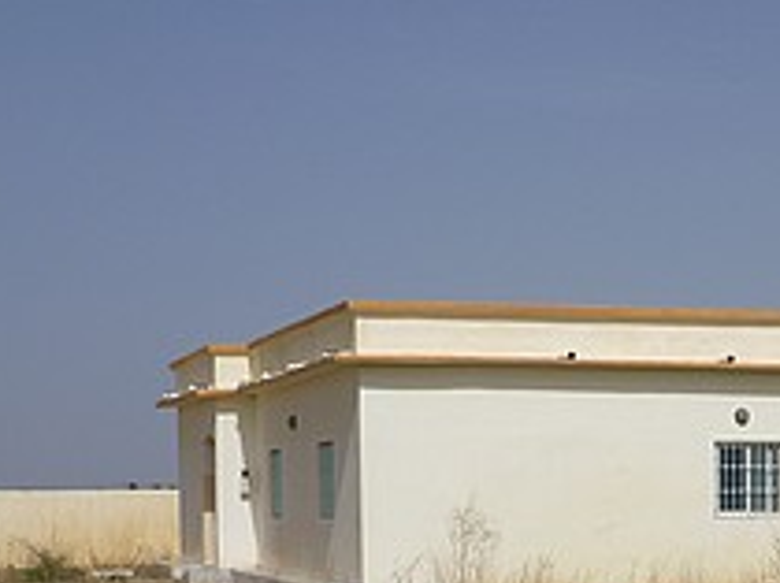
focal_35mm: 93
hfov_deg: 20.8
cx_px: 669
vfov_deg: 15.5
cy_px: 611
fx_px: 2093
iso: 80
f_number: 10
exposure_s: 1/320
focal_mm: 7
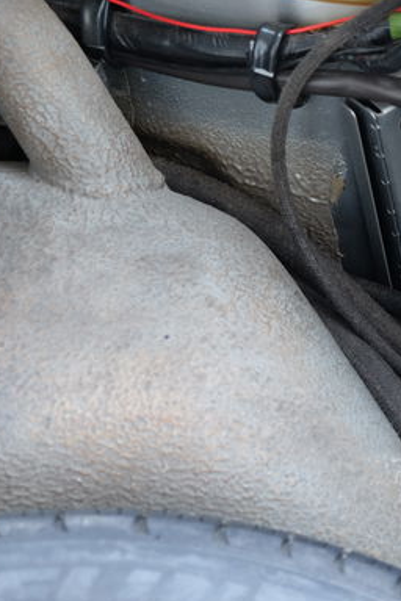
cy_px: 235
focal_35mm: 98
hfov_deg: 13.3
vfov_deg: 20.8
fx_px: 1637
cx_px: 581
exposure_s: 1/58
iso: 800
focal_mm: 32.9
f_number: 3.6
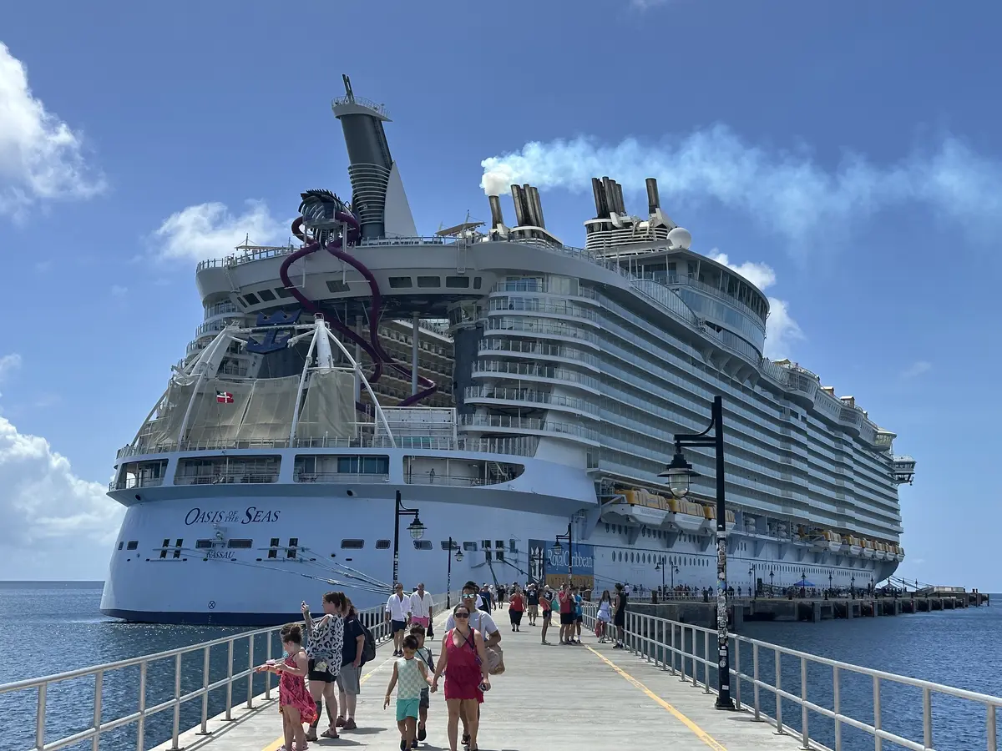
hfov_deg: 39.7
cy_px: 376
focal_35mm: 48
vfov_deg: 30.3
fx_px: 1389
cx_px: 501
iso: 64
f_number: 1.78
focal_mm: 6.86
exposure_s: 1/5263
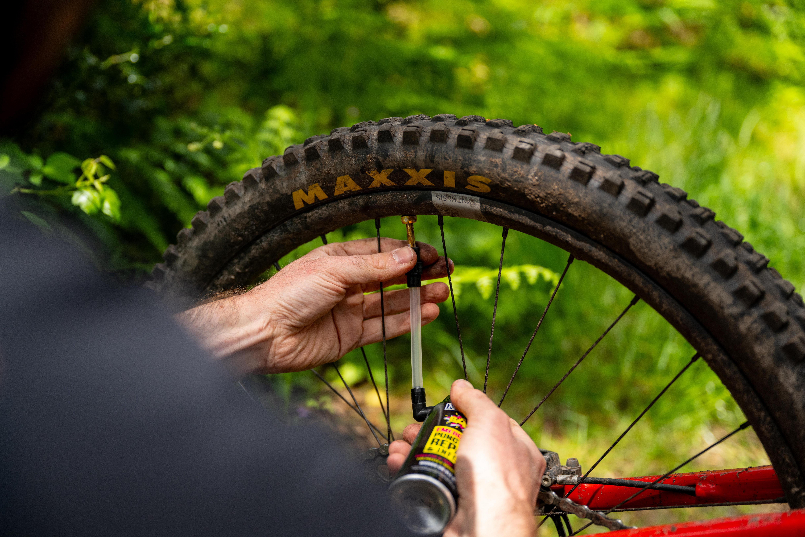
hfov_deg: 40.3
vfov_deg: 27.5
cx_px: 402
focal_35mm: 49
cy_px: 268
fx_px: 1096
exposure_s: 1/1250
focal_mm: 49
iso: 400
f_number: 2.8
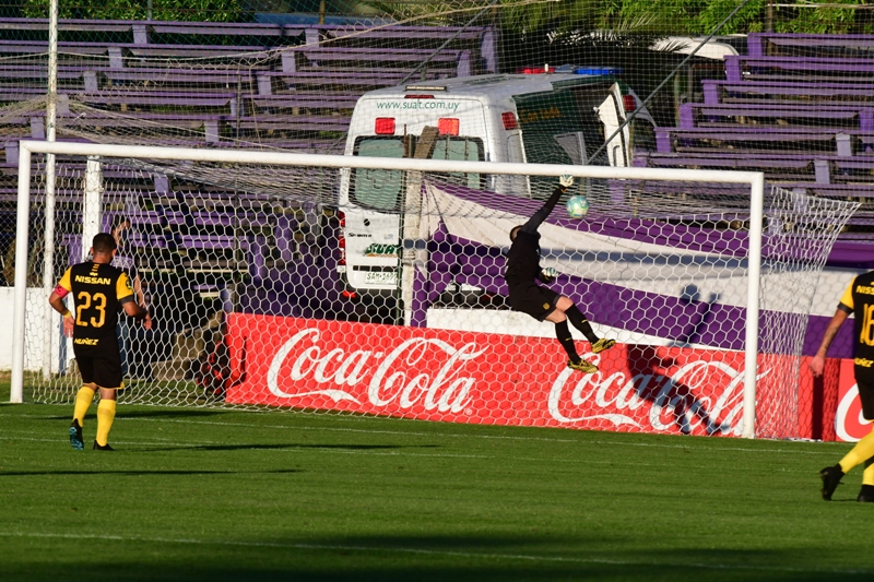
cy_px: 291
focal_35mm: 450
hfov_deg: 4.6
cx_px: 437
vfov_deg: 3.1
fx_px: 10922
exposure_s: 1/1000
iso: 1000
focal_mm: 300
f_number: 13
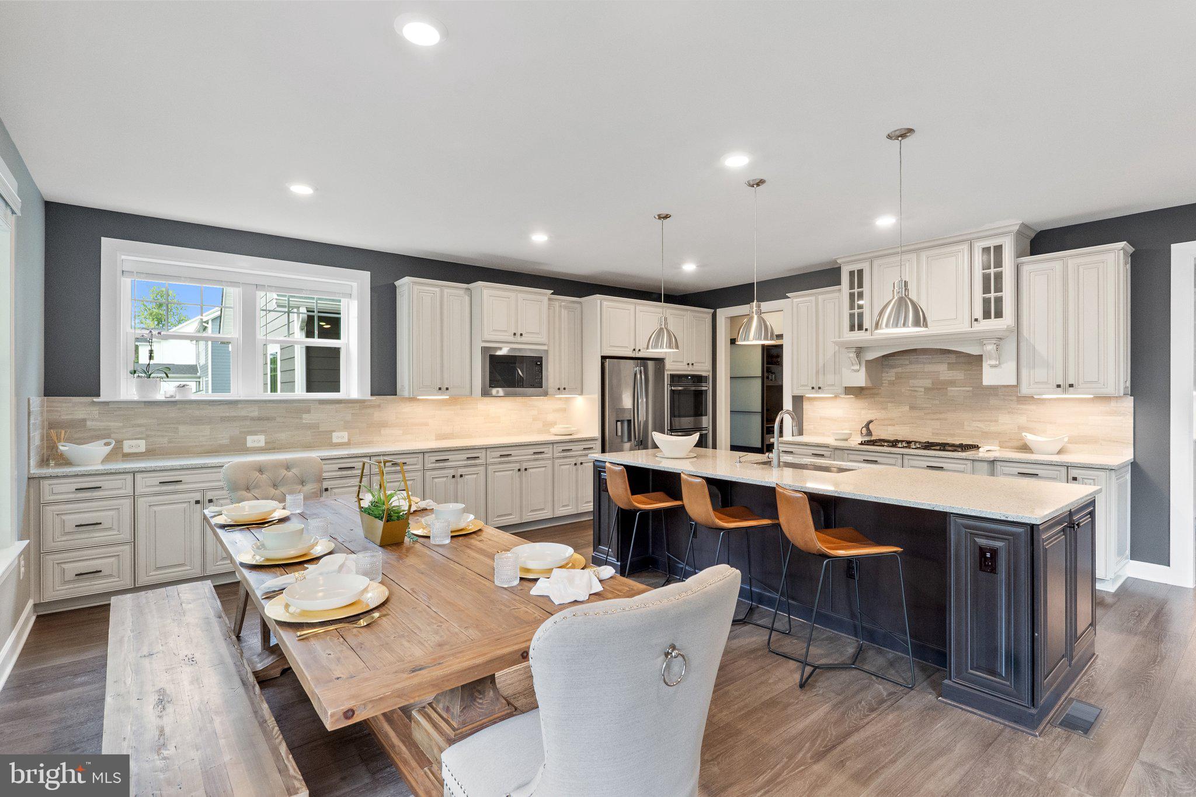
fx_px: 598
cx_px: 598
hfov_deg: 90.0
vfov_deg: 67.4
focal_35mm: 18
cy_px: 398
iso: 640
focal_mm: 12
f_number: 8
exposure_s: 1/6
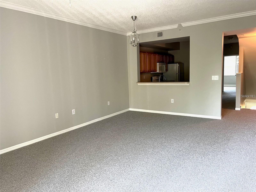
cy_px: 96
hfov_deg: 67.3
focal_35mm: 26
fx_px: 192
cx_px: 128
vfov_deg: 53.1
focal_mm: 5.7
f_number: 1.5
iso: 200
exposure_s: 1/60
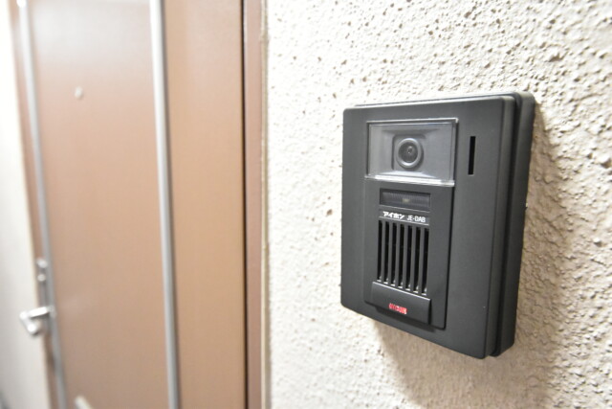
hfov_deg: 77.3
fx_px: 383
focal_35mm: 22
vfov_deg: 56.2
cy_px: 204
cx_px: 306
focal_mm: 15
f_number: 4
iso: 6400
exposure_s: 1/25
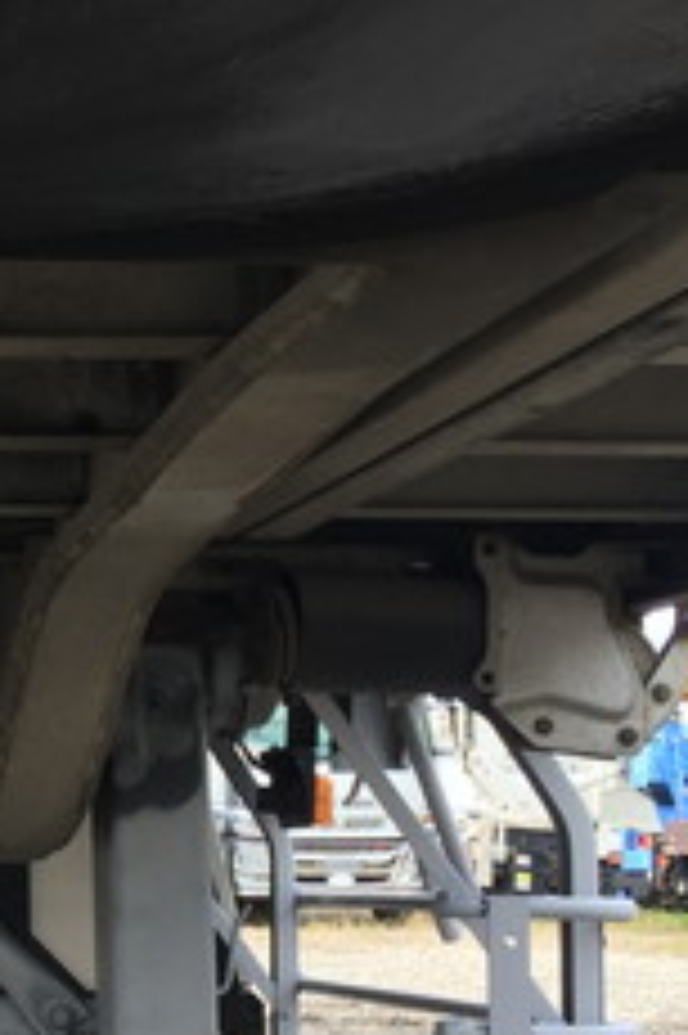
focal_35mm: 84
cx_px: -342
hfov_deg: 15.1
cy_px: 634
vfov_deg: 24.2
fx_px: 2411
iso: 32
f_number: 2.2
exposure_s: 1/247
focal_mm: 4.15
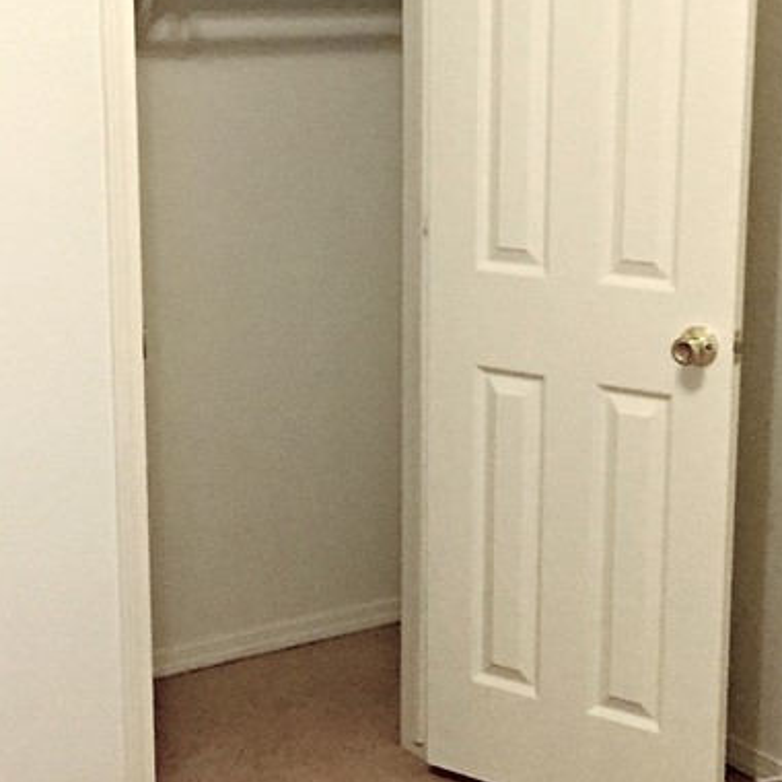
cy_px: 354
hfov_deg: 25.0
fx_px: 1764
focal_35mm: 69
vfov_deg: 25.0
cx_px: 313
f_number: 2.2
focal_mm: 4.15
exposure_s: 1/30
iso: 250
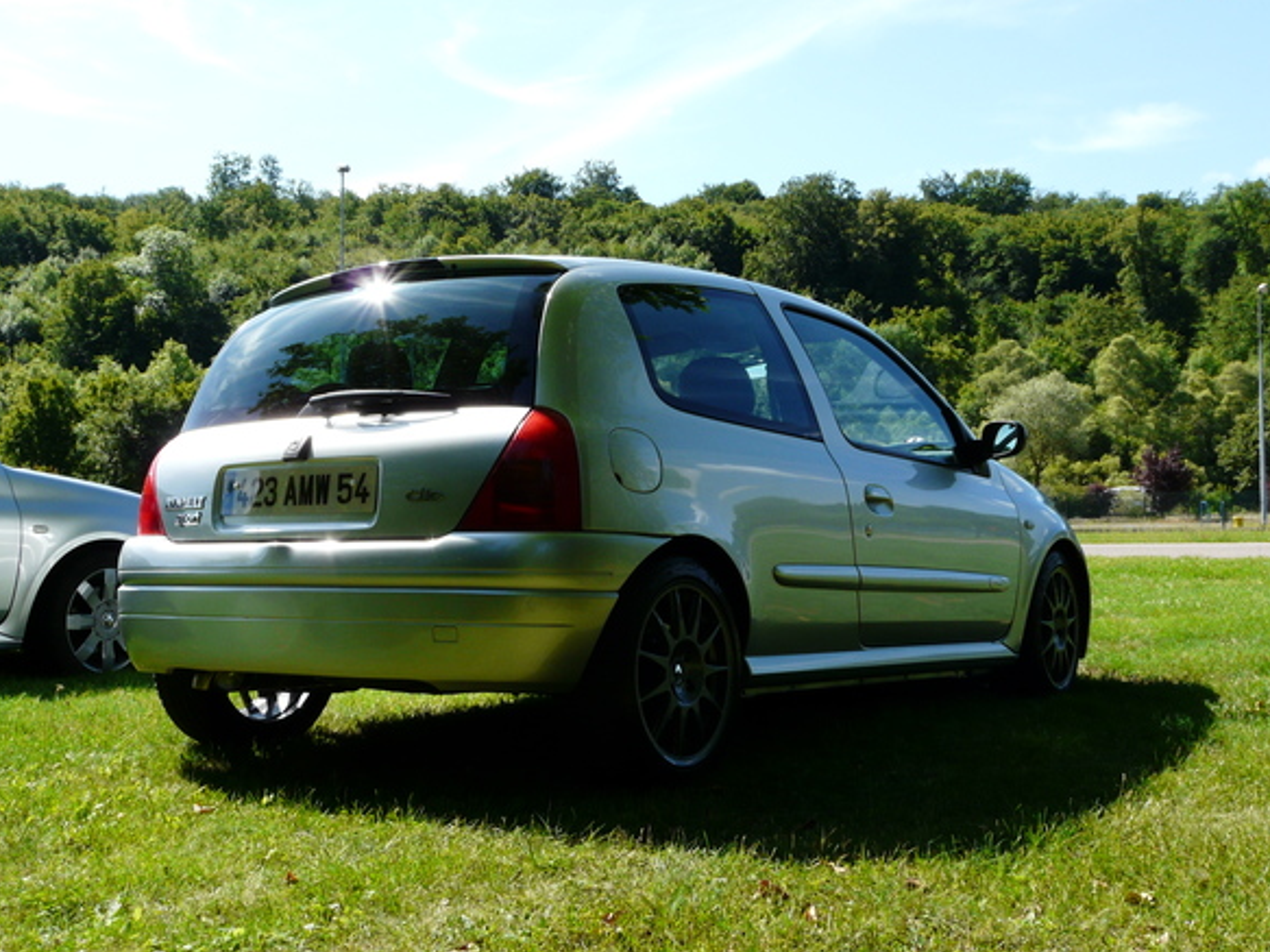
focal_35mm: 45
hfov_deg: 42.1
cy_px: 438
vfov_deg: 32.2
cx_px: 623
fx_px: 1651
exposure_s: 1/250
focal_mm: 6.7
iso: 100
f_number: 5
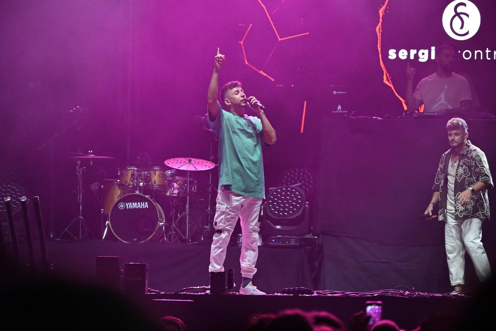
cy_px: 166
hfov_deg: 8.6
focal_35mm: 240
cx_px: 248
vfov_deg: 5.7
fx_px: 3306
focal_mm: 160
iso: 5000
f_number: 6.3
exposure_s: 1/200
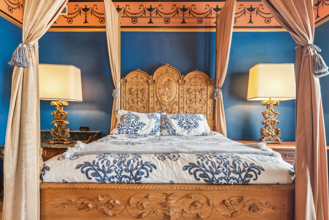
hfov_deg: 81.2
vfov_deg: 59.5
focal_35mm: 21
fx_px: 192
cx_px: 164
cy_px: 110
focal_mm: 21
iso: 400
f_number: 8
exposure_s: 1/3.33
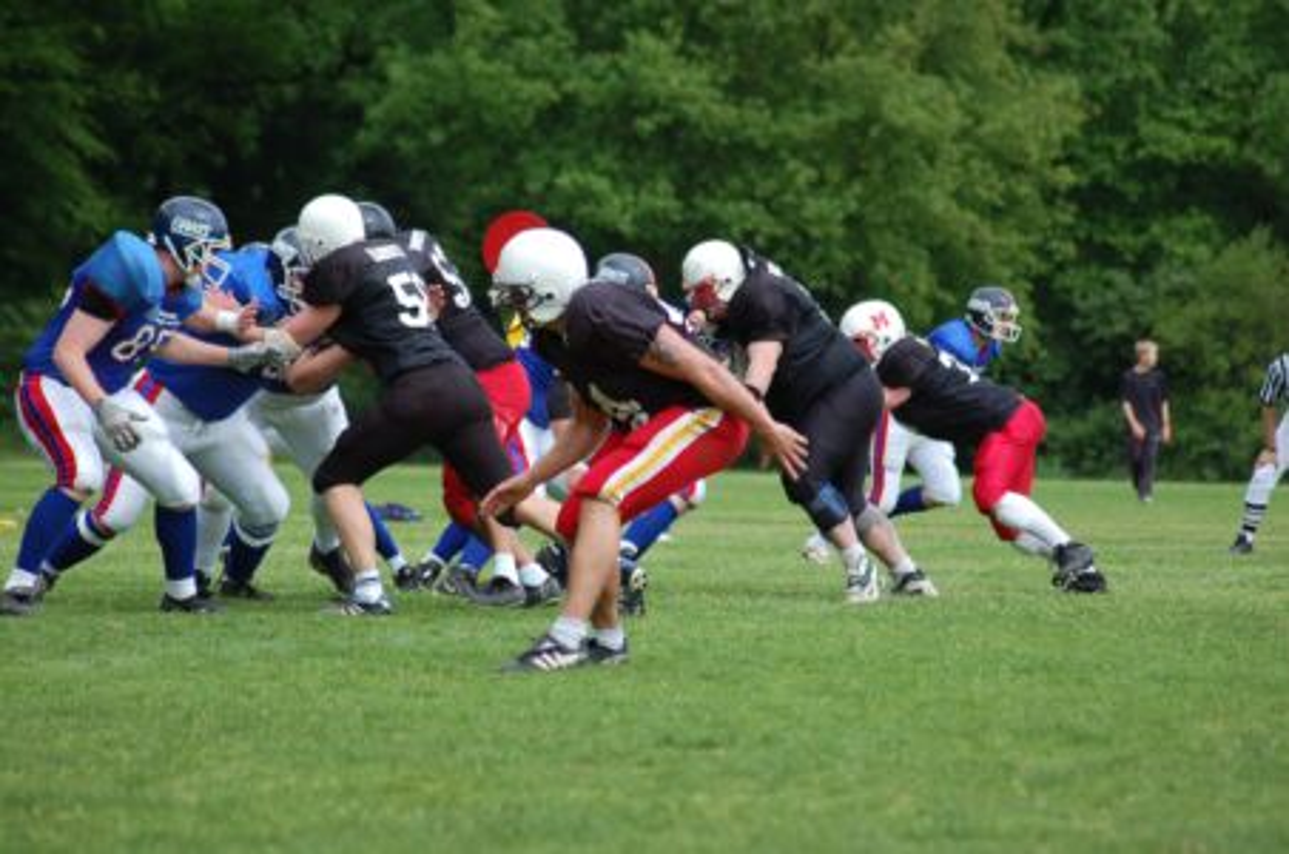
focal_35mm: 225
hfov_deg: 9.2
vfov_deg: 6.1
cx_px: 644
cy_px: 427
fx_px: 8039
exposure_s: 1/1000
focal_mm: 150
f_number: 4.5
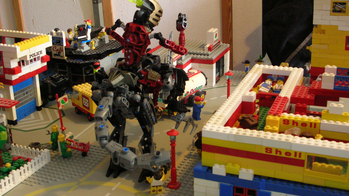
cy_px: 91
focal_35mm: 50
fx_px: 463
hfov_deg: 41.3
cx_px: 175
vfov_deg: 23.9
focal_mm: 7.5
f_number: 3.1
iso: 200
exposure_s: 1/5.2
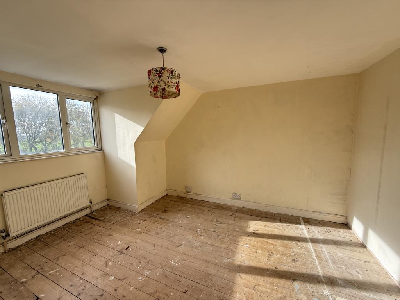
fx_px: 162
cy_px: 150
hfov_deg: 102.1
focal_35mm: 14
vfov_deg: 85.7
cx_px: 200
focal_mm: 2.22
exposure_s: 1/153
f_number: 2.2
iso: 50
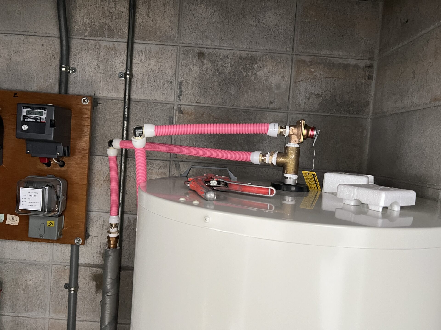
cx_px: 220
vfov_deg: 53.1
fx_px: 331
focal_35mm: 26
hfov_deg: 67.3
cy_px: 165
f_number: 1.5
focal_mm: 5.7
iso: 250
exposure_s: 1/60
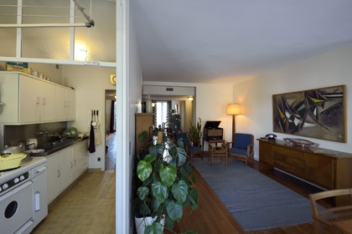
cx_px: 176
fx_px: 137
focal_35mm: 14
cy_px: 117
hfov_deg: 104.3
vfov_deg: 81.2
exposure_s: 1/25
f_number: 7.1
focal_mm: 14
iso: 800
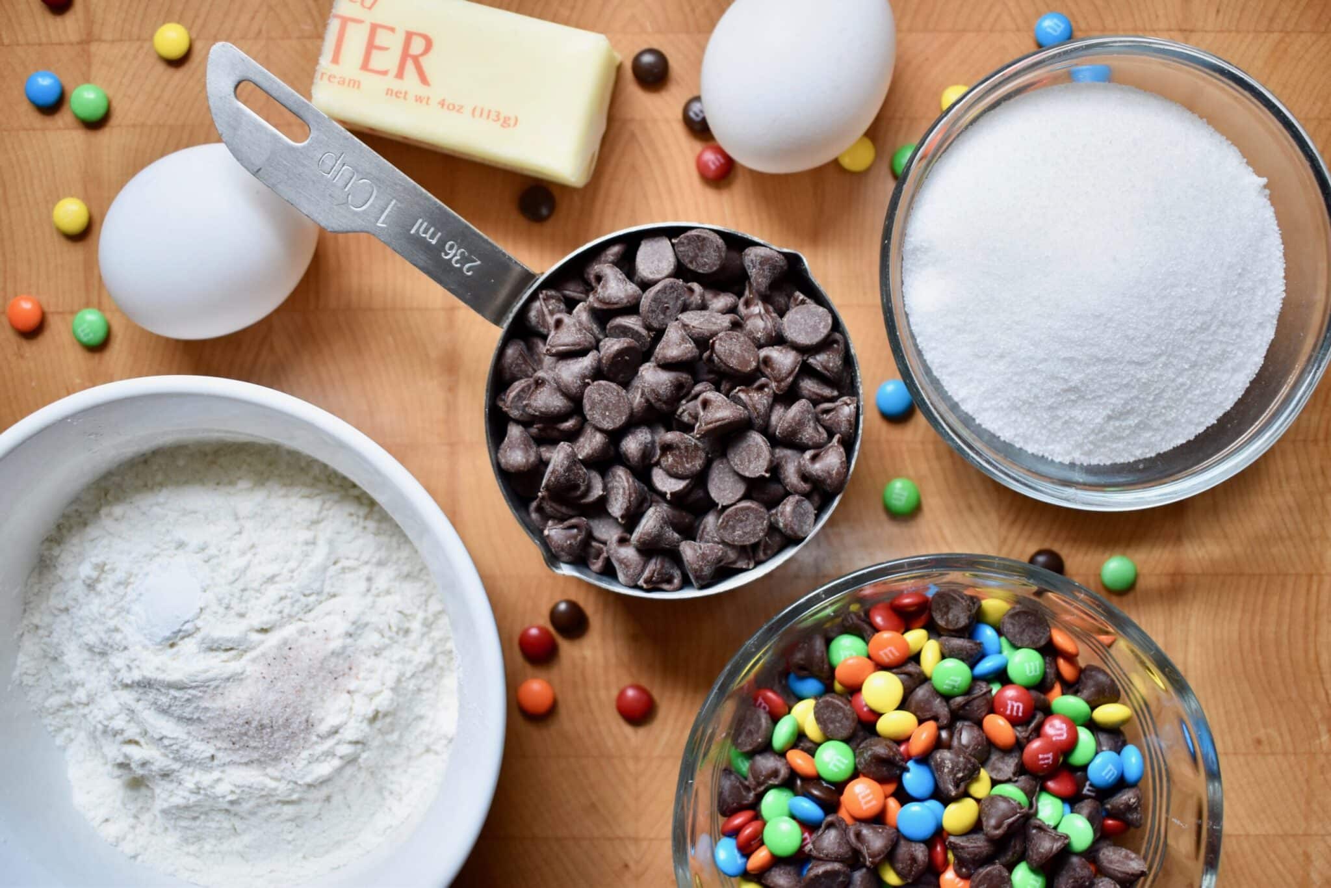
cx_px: 666
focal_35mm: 40
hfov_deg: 47.9
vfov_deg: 33.0
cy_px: 444
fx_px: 1497
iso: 640
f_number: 4
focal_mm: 27
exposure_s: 1/160
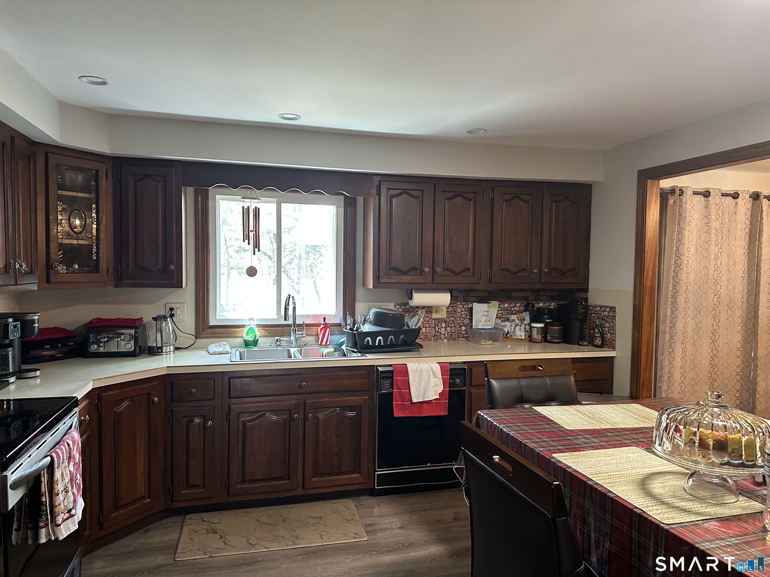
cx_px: 385
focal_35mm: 24
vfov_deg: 56.8
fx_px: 534
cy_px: 288
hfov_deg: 71.6
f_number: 1.78
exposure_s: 1/60
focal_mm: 6.86
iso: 320
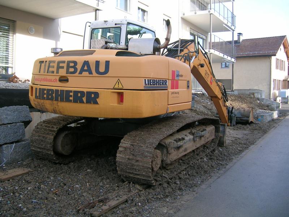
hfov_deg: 52.6
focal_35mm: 35
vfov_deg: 40.7
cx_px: 144
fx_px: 292
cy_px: 108
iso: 50
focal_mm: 5.4
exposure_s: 1/275
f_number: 2.8
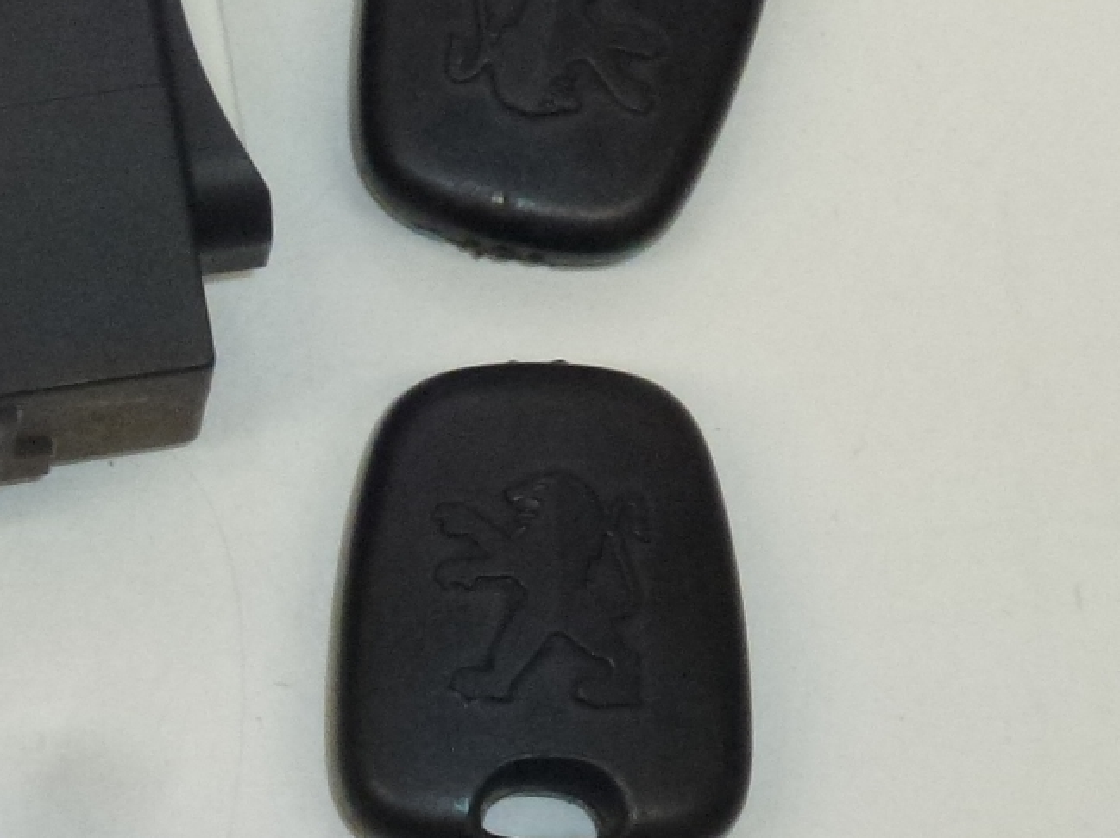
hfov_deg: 10.9
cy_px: 50
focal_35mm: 180
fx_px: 5821
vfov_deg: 8.2
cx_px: 152
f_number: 4.4
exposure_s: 1/200
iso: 400
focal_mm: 10.1
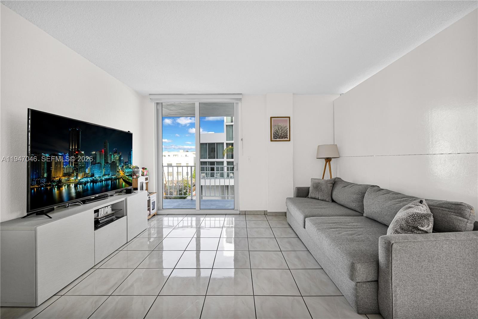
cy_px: 160
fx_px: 186
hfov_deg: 104.3
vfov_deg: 81.2
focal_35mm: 14
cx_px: 239
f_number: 4
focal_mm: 14
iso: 100
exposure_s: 1/30
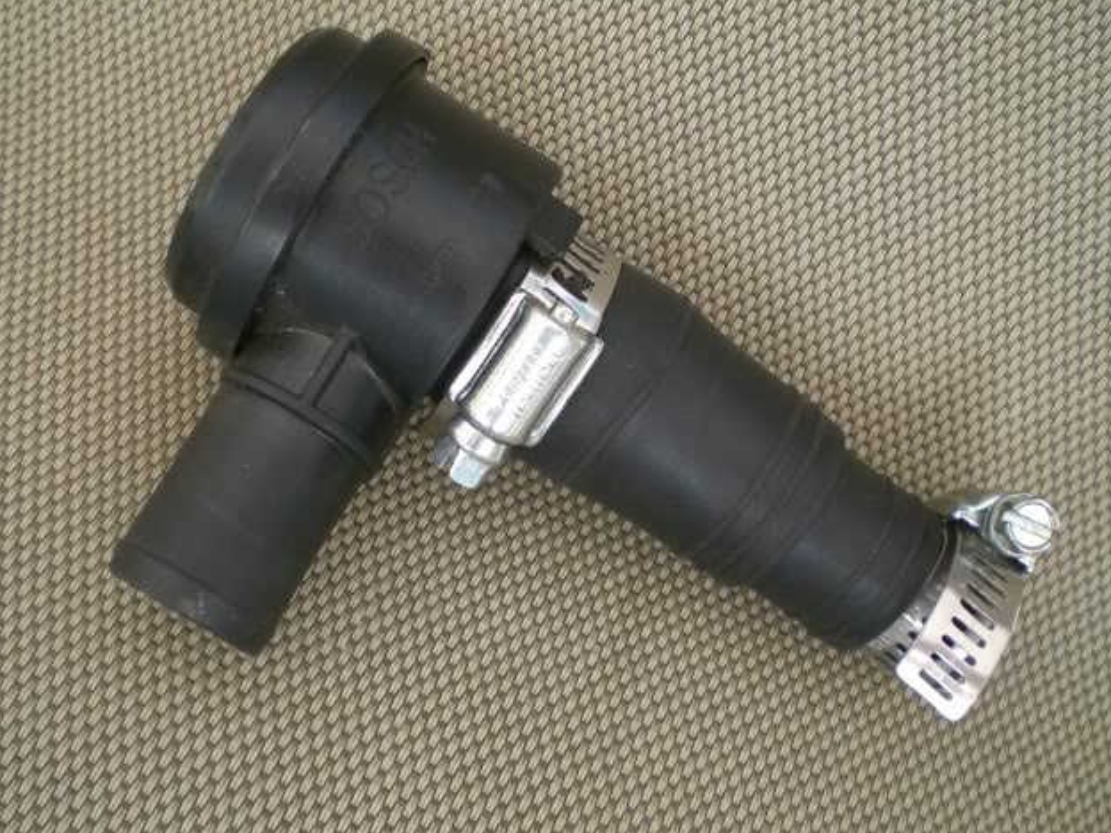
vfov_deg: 36.8
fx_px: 1252
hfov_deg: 47.9
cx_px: 566
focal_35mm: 39
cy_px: 408
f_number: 3.1
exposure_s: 1/125
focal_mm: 6.3
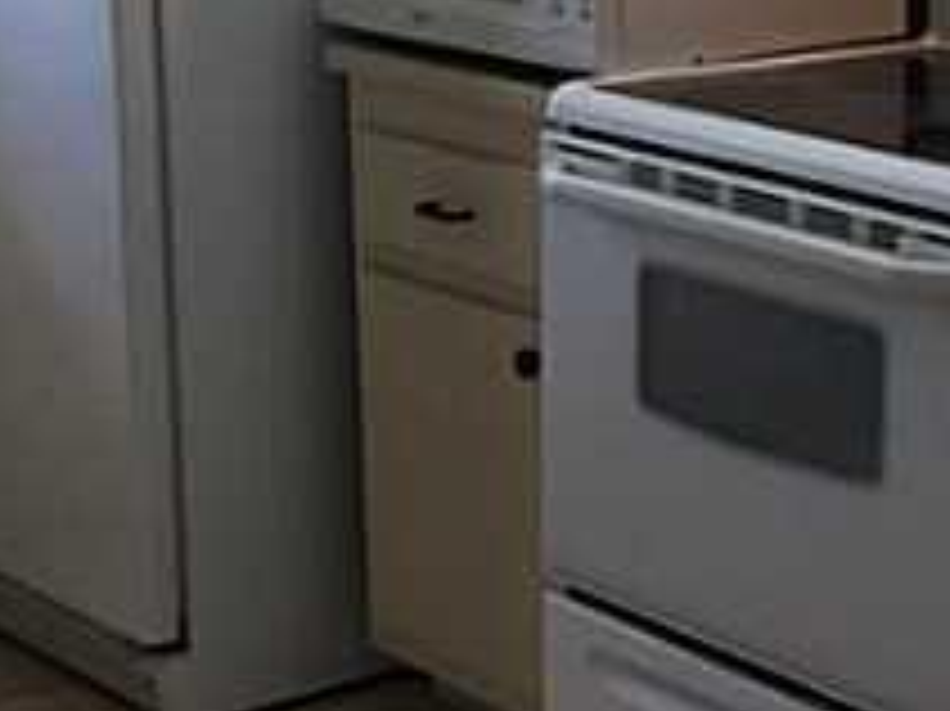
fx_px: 3017
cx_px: 774
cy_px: 225
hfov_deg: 17.7
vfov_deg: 13.4
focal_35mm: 110
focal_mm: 4.15
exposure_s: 1/60
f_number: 2.2
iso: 40
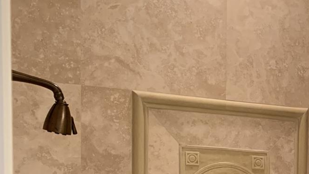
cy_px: 279
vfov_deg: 13.1
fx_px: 705
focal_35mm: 86
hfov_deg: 23.2
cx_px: 343
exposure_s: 1/60
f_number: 1.8
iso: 200
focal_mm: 4.25
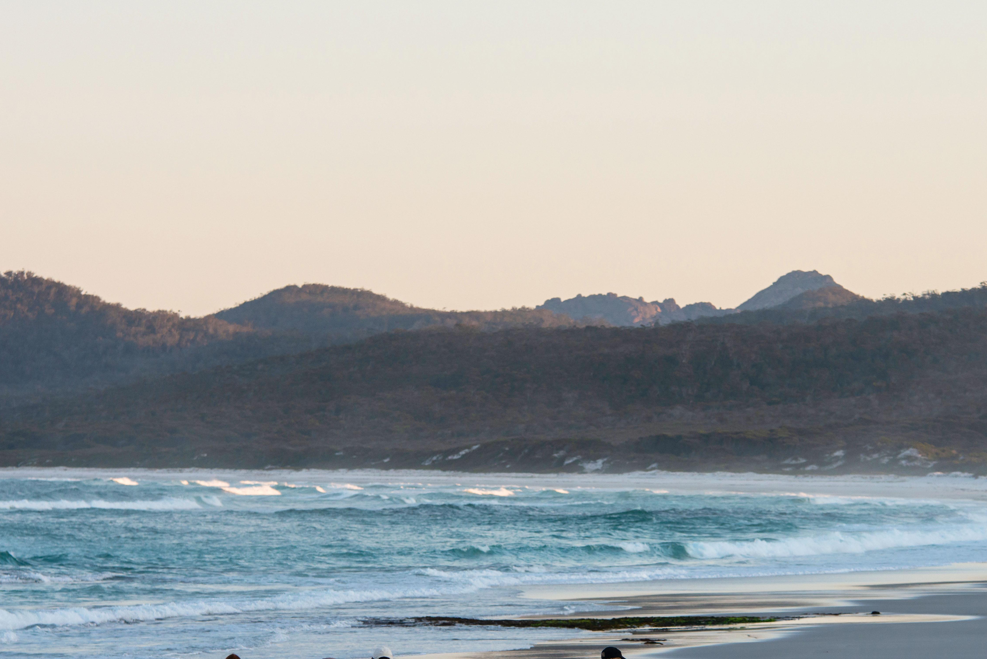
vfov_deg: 6.0
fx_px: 6280
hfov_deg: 9.0
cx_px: 525
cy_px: 429
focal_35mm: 229
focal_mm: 140
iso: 400
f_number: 4.5
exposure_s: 1/400
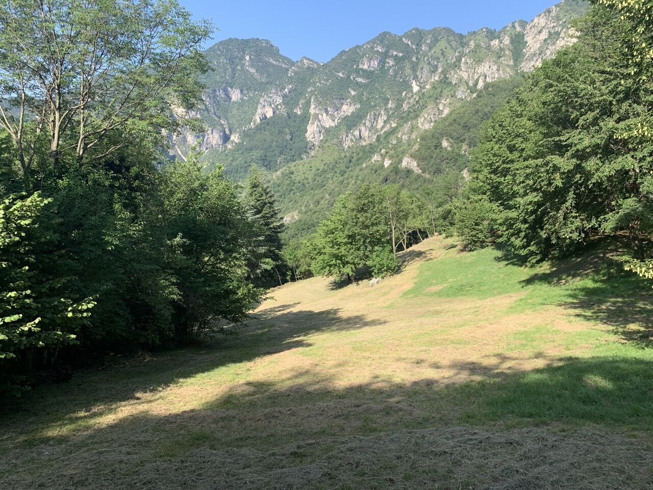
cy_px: 245
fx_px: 490
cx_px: 326
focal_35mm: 26
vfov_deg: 53.1
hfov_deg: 67.3
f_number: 1.8
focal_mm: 4.25
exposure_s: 1/864
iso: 25
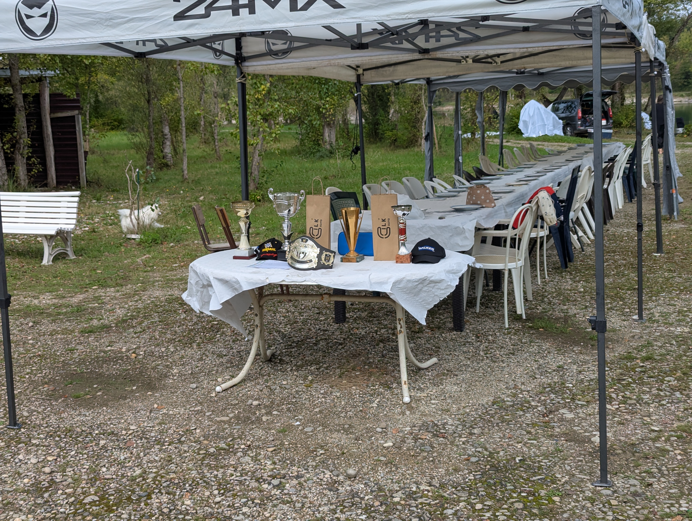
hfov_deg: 39.6
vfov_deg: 30.3
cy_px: 260
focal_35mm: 48
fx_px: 961
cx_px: 346
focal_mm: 6.81
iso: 41
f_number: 1.85
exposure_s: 1/1266
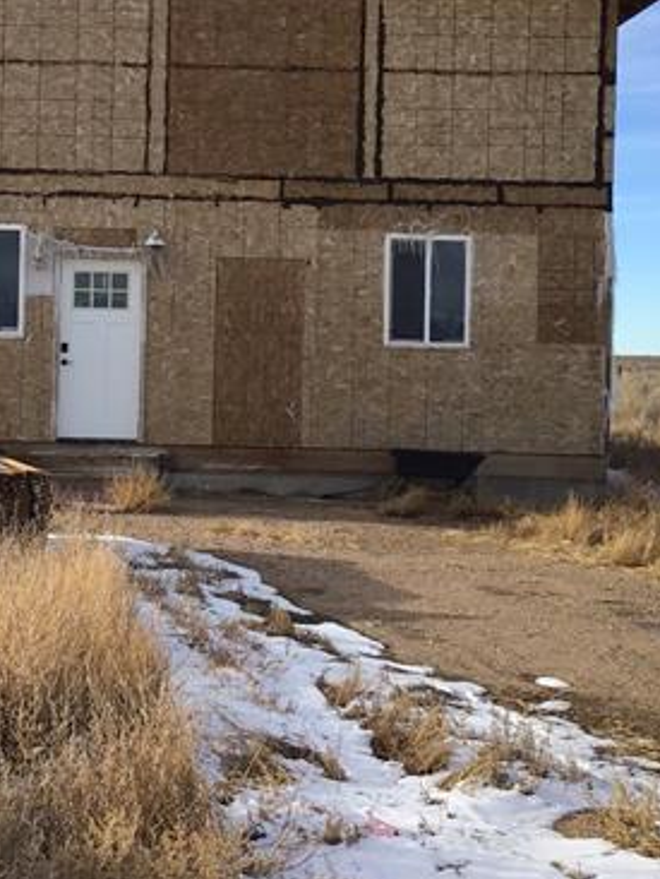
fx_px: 1650
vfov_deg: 29.7
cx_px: 132
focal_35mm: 65
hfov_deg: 22.3
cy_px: 322
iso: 25
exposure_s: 1/815
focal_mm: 3.3
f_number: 2.4
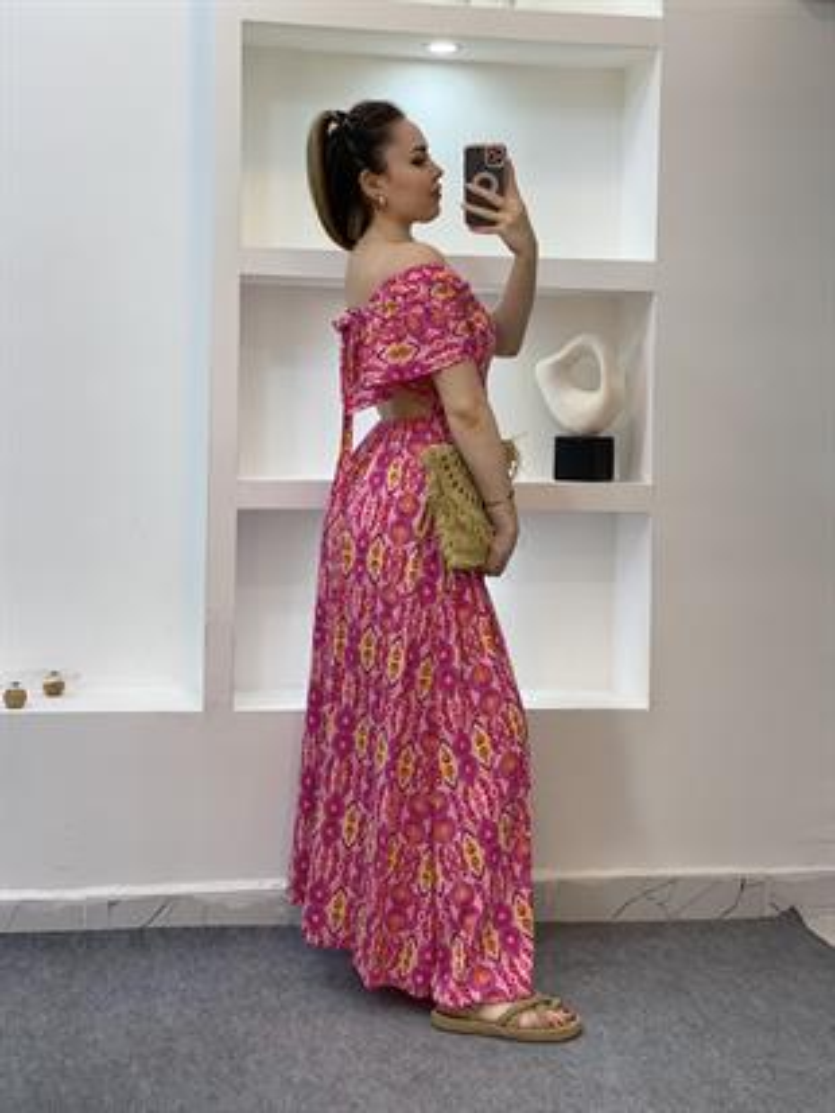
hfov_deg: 28.0
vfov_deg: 36.8
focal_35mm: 52
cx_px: 418
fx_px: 1672
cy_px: 556
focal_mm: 6
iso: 80
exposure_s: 1/100
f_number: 2
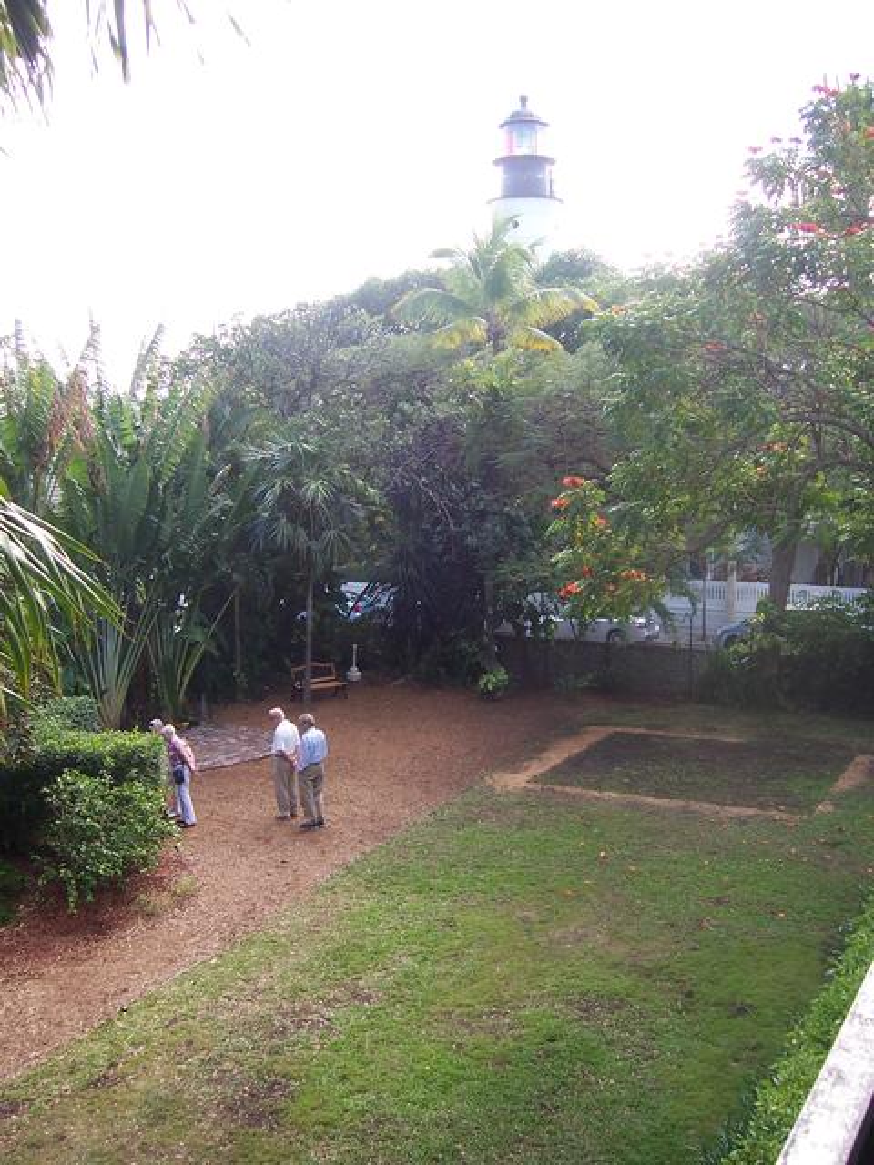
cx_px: 437
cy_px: 582
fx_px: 1212
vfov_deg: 51.4
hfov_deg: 39.7
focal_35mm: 36
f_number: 3
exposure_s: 1/250
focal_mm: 6
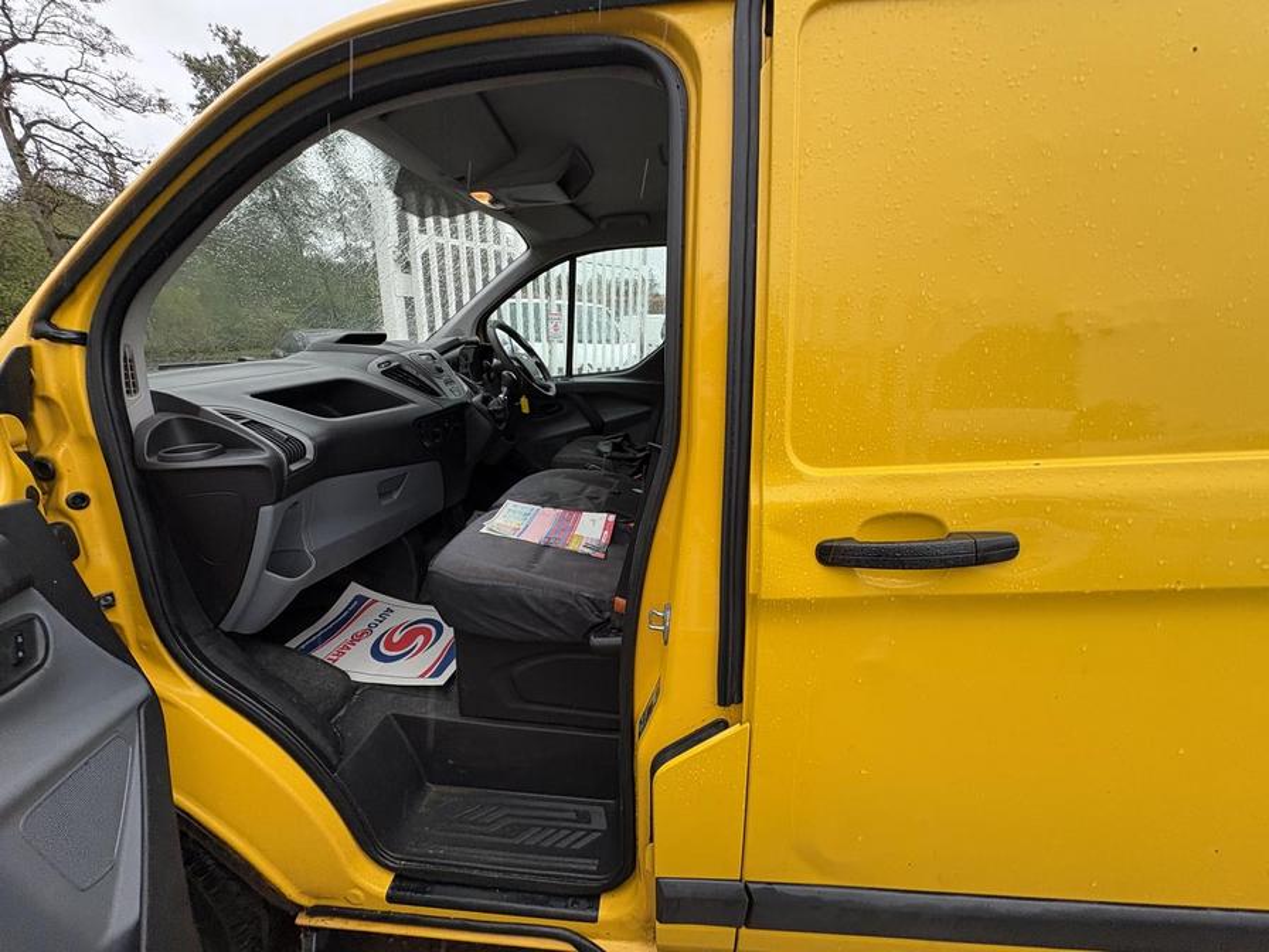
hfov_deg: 102.1
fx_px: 513
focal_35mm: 14
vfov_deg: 85.7
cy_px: 476
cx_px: 634
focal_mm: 2.22
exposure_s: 1/99
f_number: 2.2
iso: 50
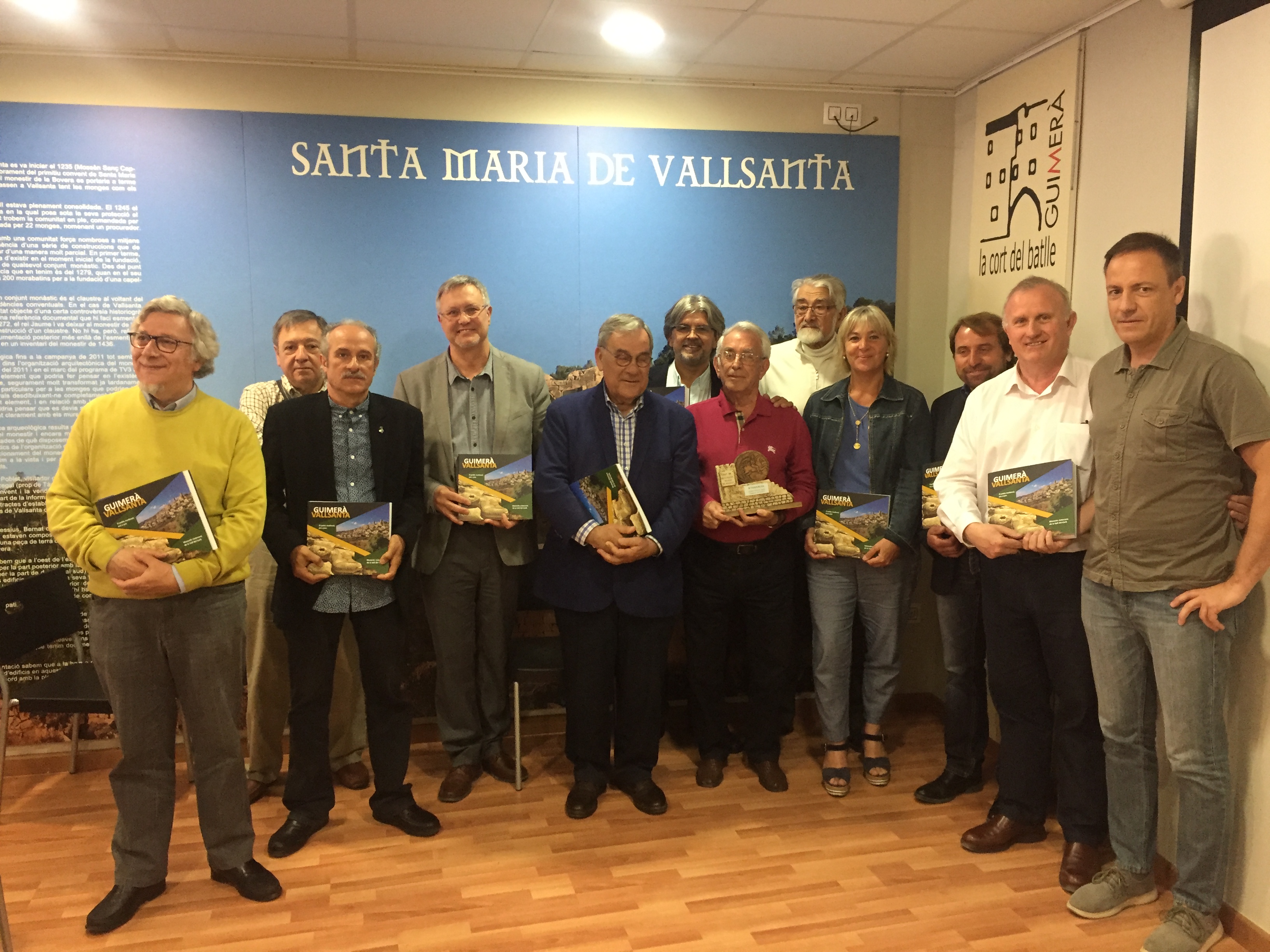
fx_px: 1064
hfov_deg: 61.7
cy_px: 476
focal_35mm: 29
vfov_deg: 48.2
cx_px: 635
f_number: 2.2
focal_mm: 4.15
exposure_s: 1/33
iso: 200
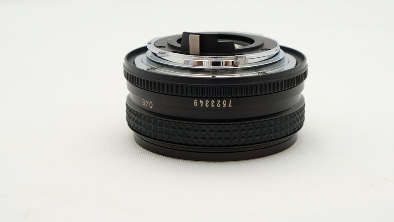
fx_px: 763
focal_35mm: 73
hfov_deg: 29.0
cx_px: 212
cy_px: 64
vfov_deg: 16.5
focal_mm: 35.8
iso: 200
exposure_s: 1/125
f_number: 8
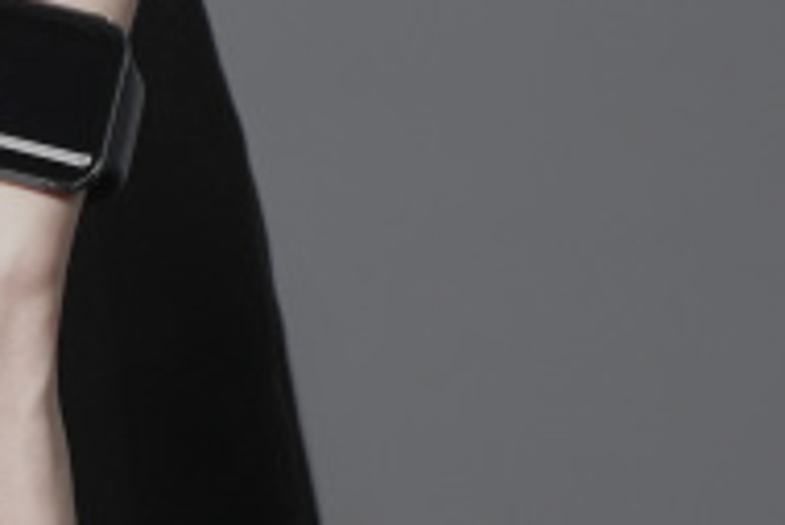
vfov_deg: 3.6
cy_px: 626
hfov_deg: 5.3
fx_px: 8445
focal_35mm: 387
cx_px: -124
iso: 320
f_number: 9
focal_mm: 77
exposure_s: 1/100
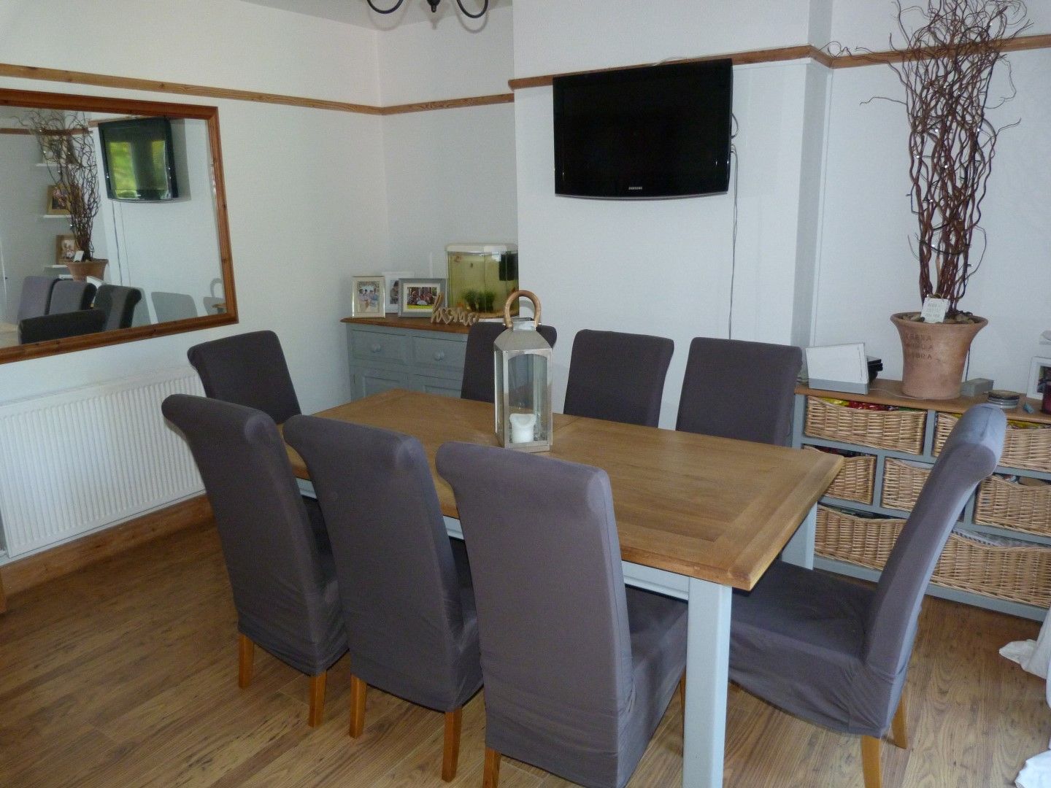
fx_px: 759
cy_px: 394
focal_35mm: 25
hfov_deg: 69.4
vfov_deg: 54.9
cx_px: 526
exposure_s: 1/60
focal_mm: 4.5
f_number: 2.8
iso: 250
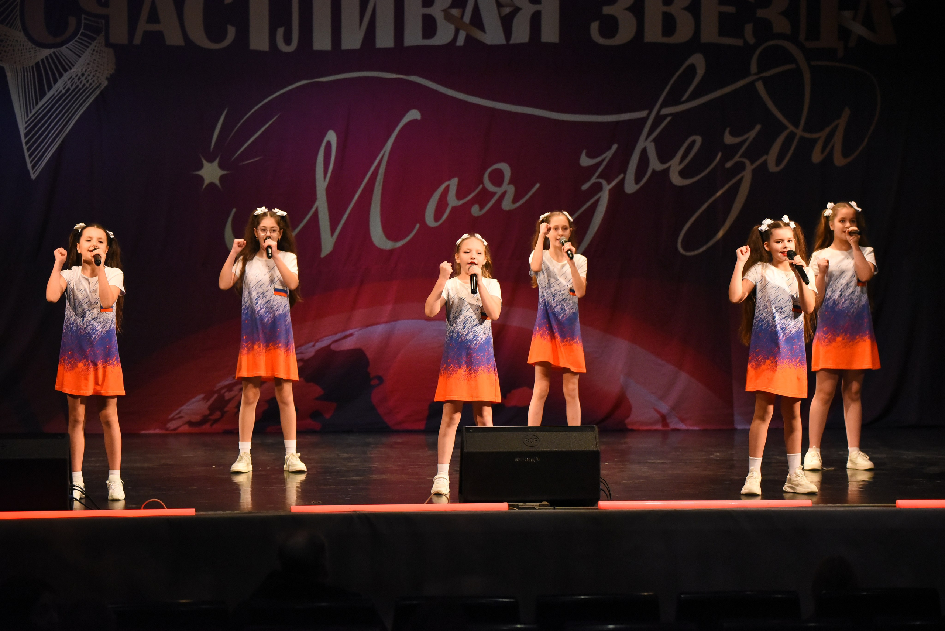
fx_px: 2678
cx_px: 472
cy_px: 316
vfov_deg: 13.4
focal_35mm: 102
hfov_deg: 20.0
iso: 5000
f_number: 3.2
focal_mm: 102
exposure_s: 1/640
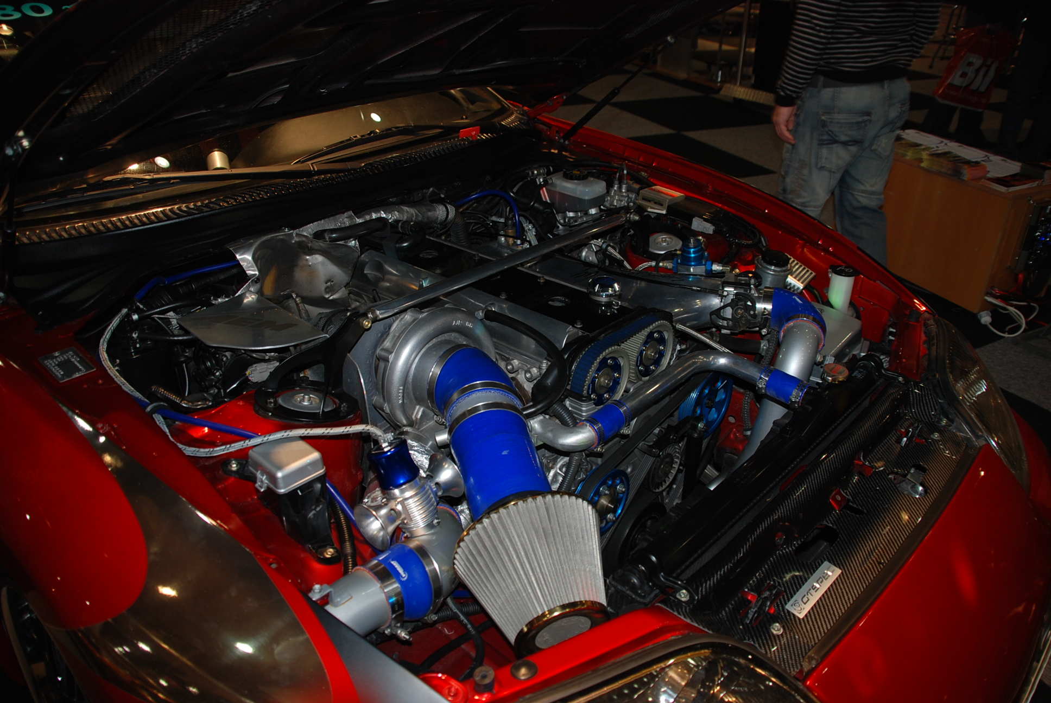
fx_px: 789
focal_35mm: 27
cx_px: 526
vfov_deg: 48.0
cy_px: 352
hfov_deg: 67.3
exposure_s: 1/60
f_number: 3.5
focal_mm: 18
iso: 200
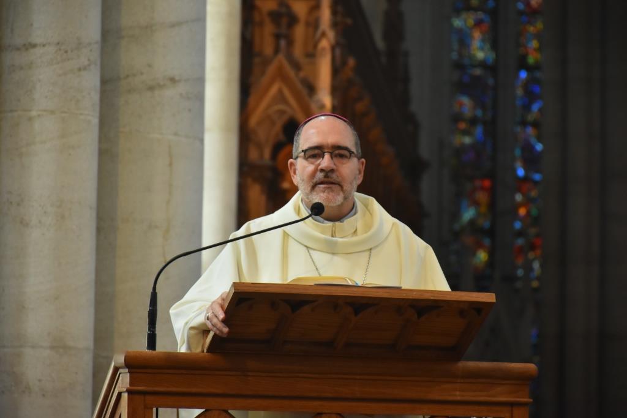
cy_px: 209
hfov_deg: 9.8
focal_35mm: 210
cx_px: 314
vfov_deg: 6.5
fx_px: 3658
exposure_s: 1/100
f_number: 5.6
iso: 1600
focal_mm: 140
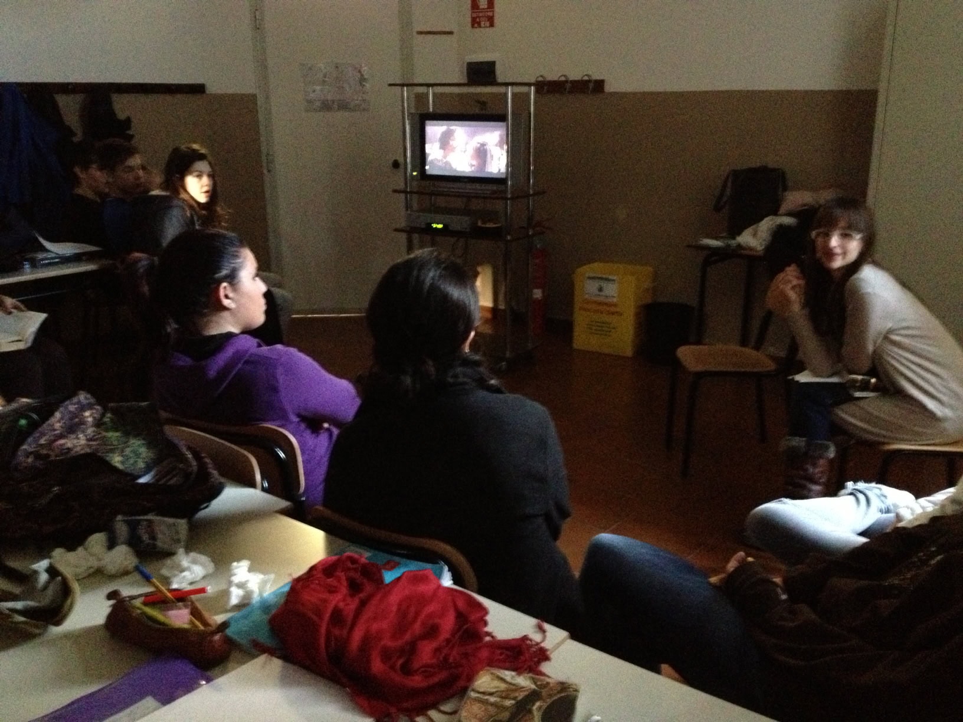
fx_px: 974
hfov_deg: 52.6
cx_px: 482
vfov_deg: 40.7
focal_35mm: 35
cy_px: 361
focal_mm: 4.3
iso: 800
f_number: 2.4
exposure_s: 1/15
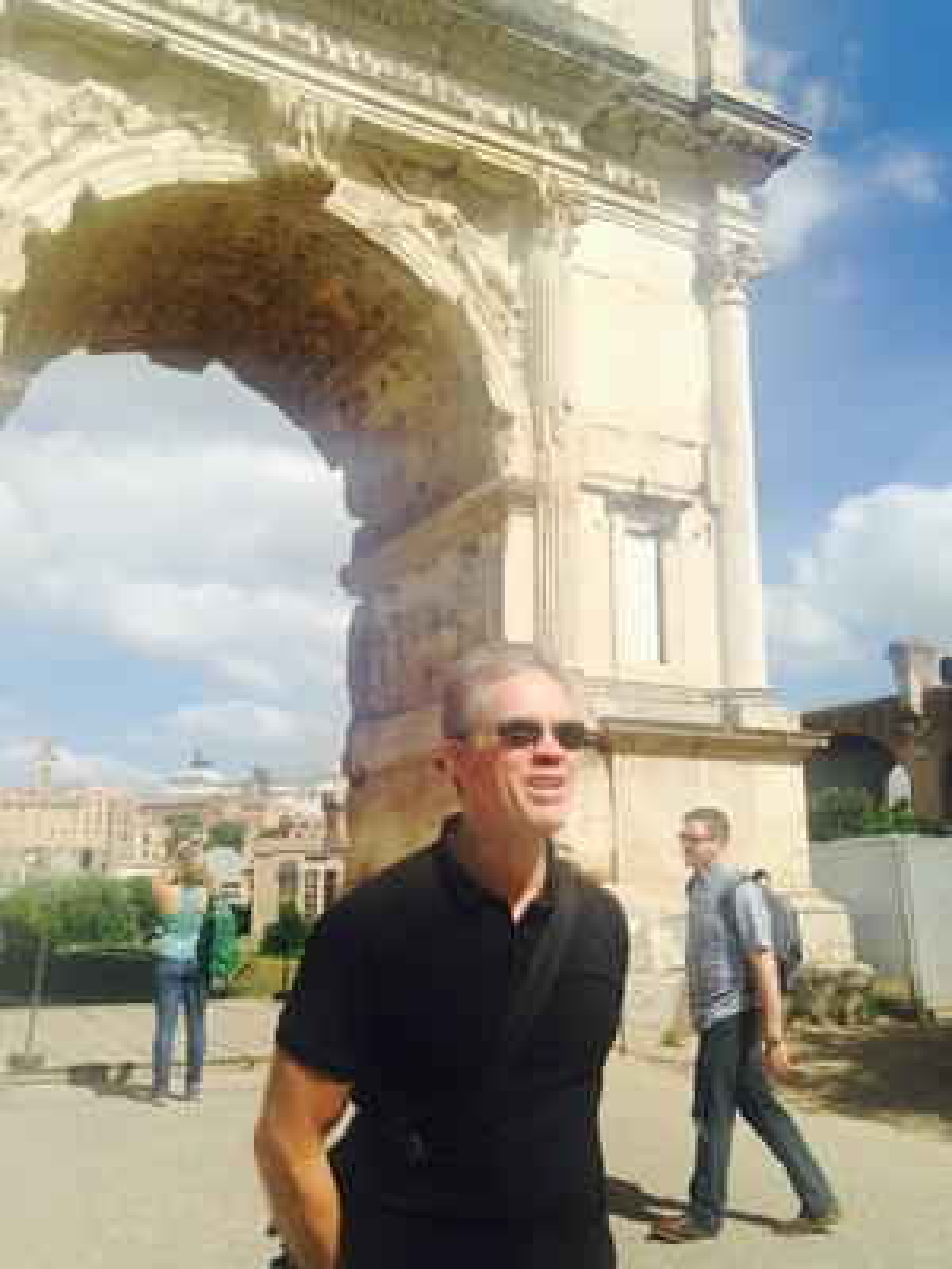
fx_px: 1210
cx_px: 476
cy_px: 634
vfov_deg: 55.4
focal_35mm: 33
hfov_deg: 42.9
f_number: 2.4
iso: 50
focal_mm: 4.12
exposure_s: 1/2358
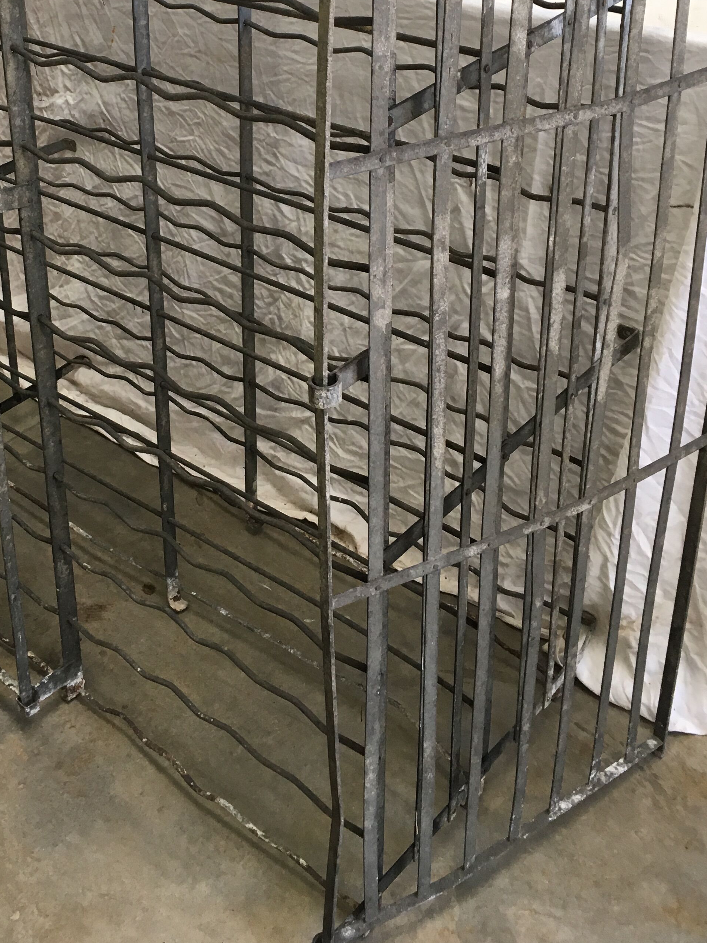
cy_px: 209
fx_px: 1253
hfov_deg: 31.0
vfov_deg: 39.8
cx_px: 190
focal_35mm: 46
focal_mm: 4.15
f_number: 2.2
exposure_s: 1/33
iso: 40
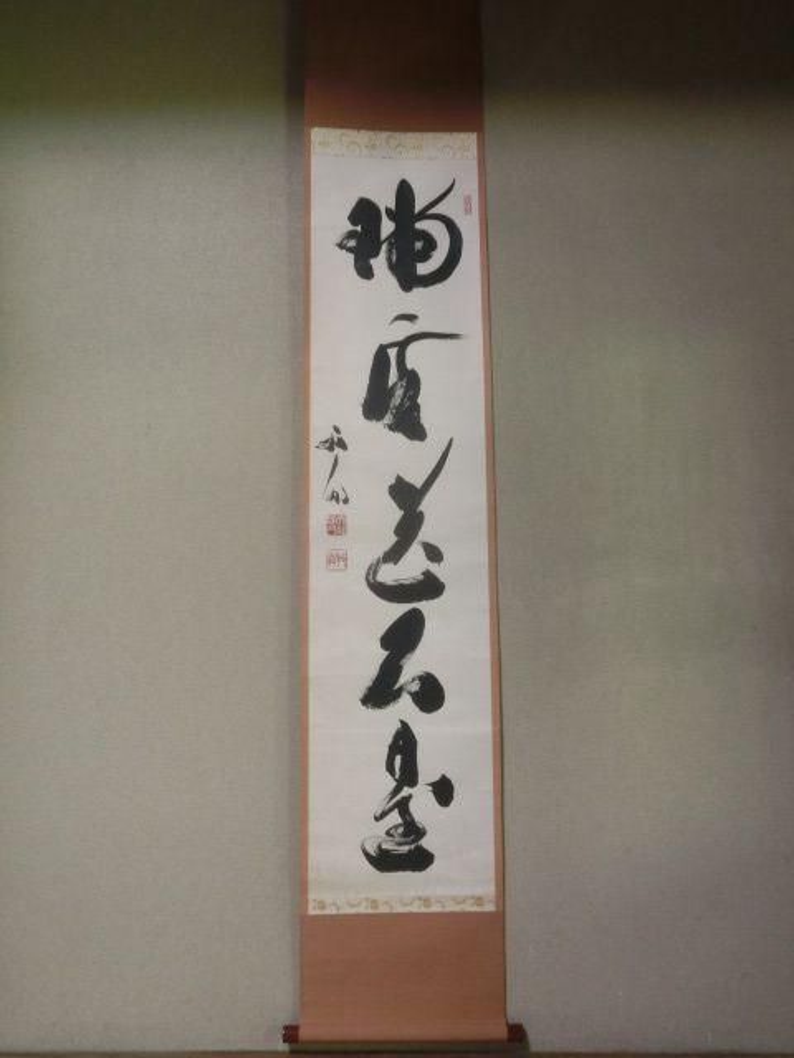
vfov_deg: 60.0
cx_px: 397
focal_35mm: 30
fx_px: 917
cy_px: 529
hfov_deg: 46.8
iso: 400
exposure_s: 1/30
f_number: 3.5
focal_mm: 5.36
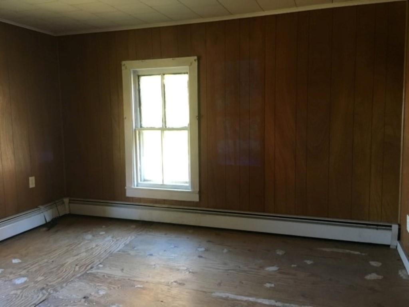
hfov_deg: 61.7
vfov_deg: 48.2
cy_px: 154
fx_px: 343
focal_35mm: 29
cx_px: 204
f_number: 2.2
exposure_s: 1/30
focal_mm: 4.15
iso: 160
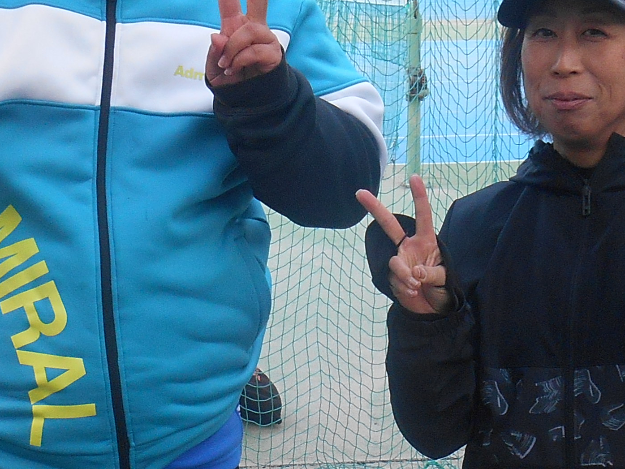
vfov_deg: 15.4
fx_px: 1734
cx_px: 300
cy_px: 306
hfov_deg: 20.4
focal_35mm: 96
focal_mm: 4.7
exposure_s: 1/30
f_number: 3.4
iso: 140
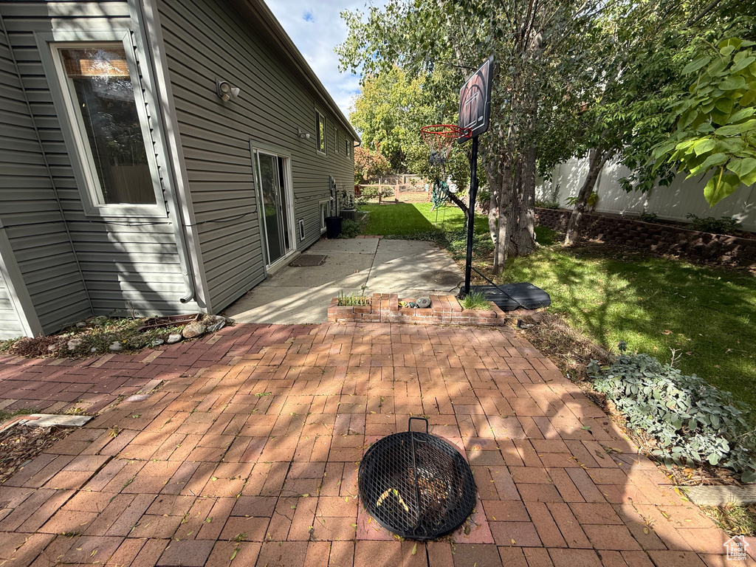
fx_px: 306
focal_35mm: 14
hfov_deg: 102.1
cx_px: 378
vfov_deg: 85.7
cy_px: 284
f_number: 2.2
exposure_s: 1/574
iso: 50
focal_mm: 2.22
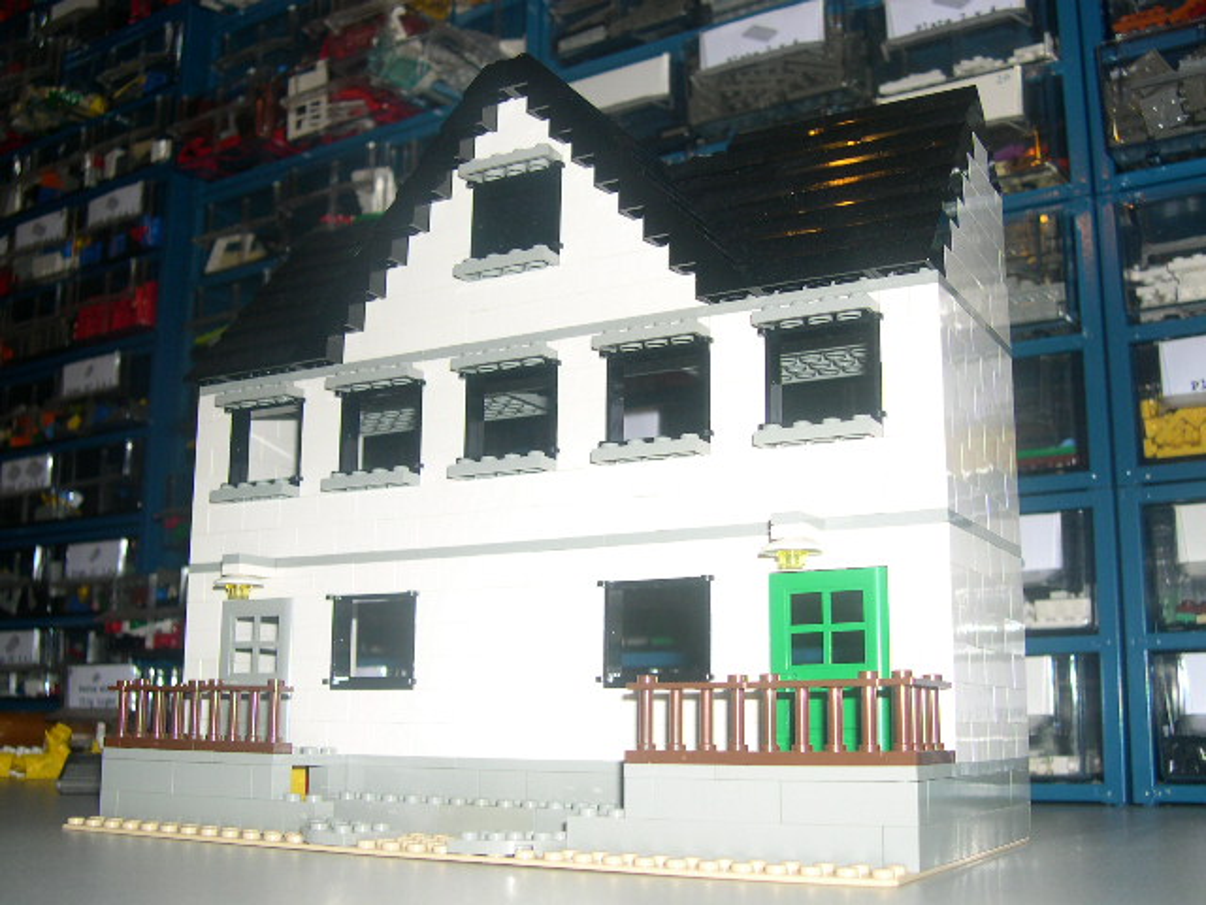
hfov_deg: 49.0
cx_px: 603
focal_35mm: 38
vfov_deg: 37.7
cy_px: 452
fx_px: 1324
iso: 100
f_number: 2.8
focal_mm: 8
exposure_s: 1/60
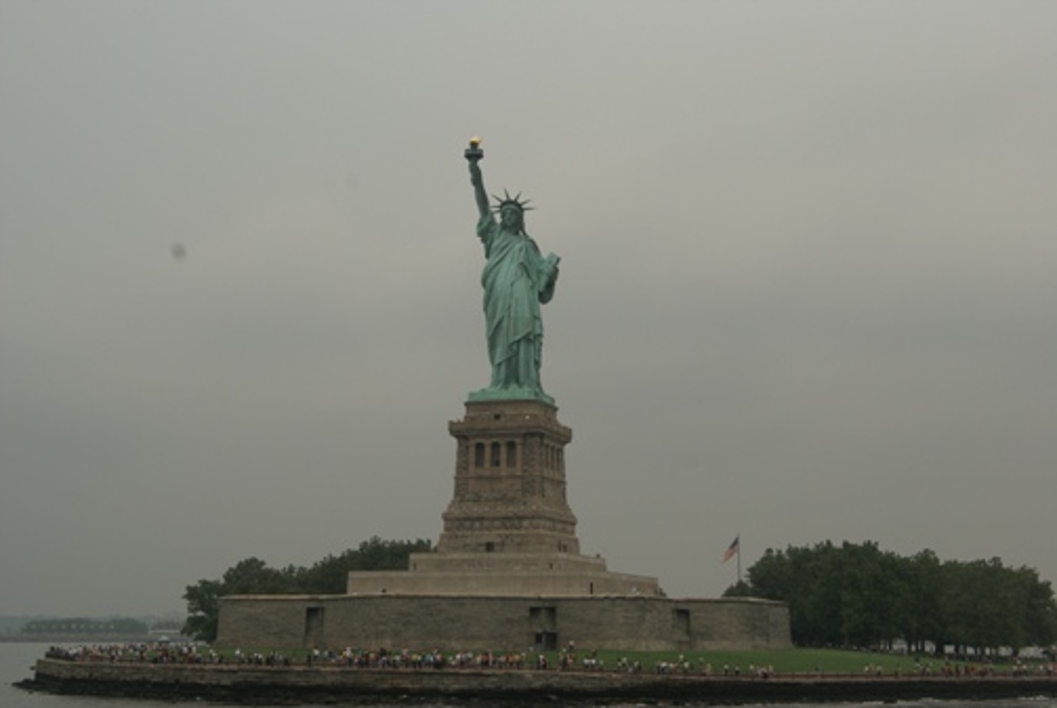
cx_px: 528
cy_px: 354
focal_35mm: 52
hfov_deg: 37.8
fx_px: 1544
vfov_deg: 25.8
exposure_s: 1/320
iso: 100
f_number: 13
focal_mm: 35
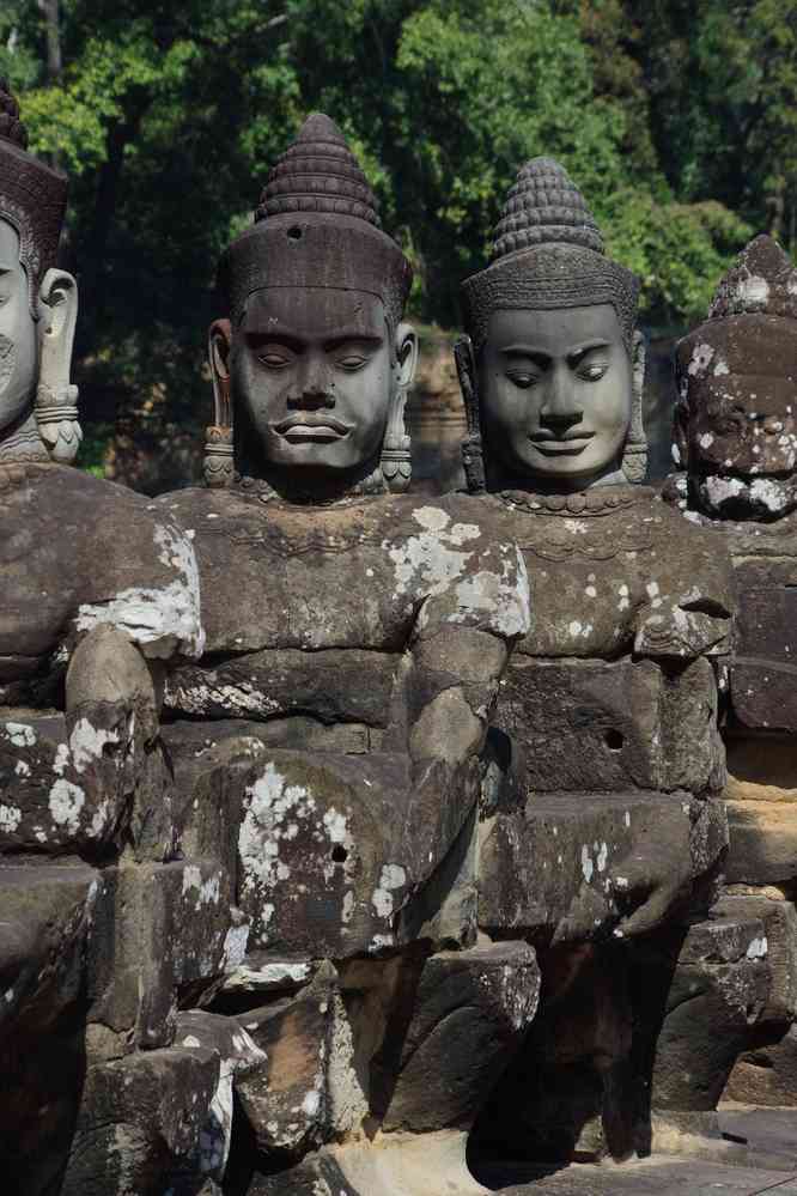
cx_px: 398
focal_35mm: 162
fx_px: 5379
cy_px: 598
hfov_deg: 8.5
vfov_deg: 12.7
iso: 200
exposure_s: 1/160
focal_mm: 107.5
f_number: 8
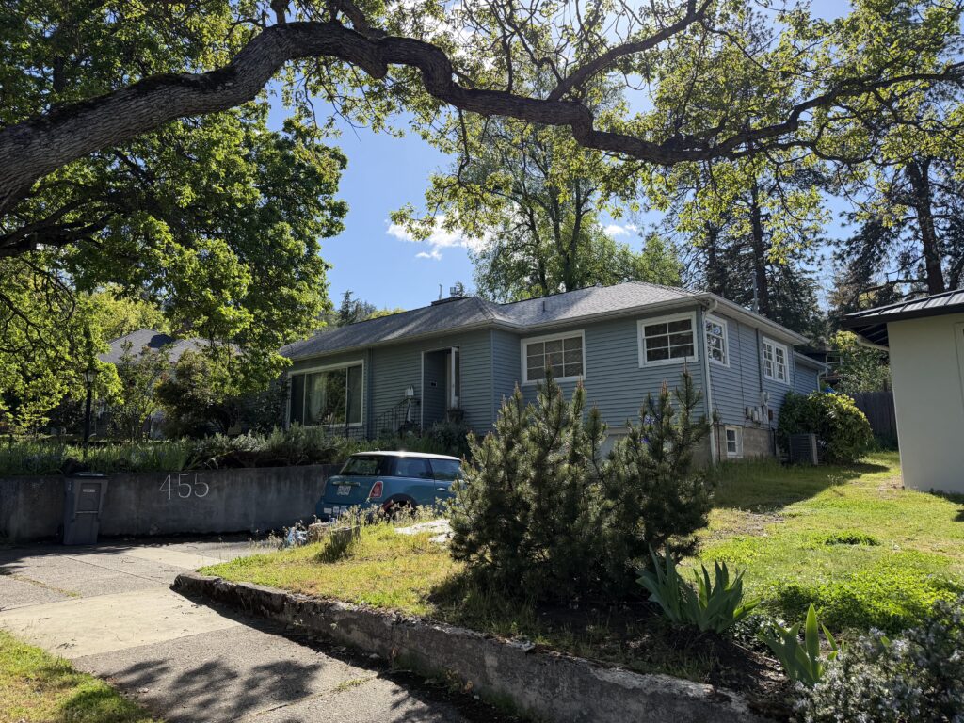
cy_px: 362
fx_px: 668
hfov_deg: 71.6
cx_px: 482
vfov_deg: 56.8
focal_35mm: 24
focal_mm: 6.76
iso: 100
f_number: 1.78
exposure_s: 1/3021
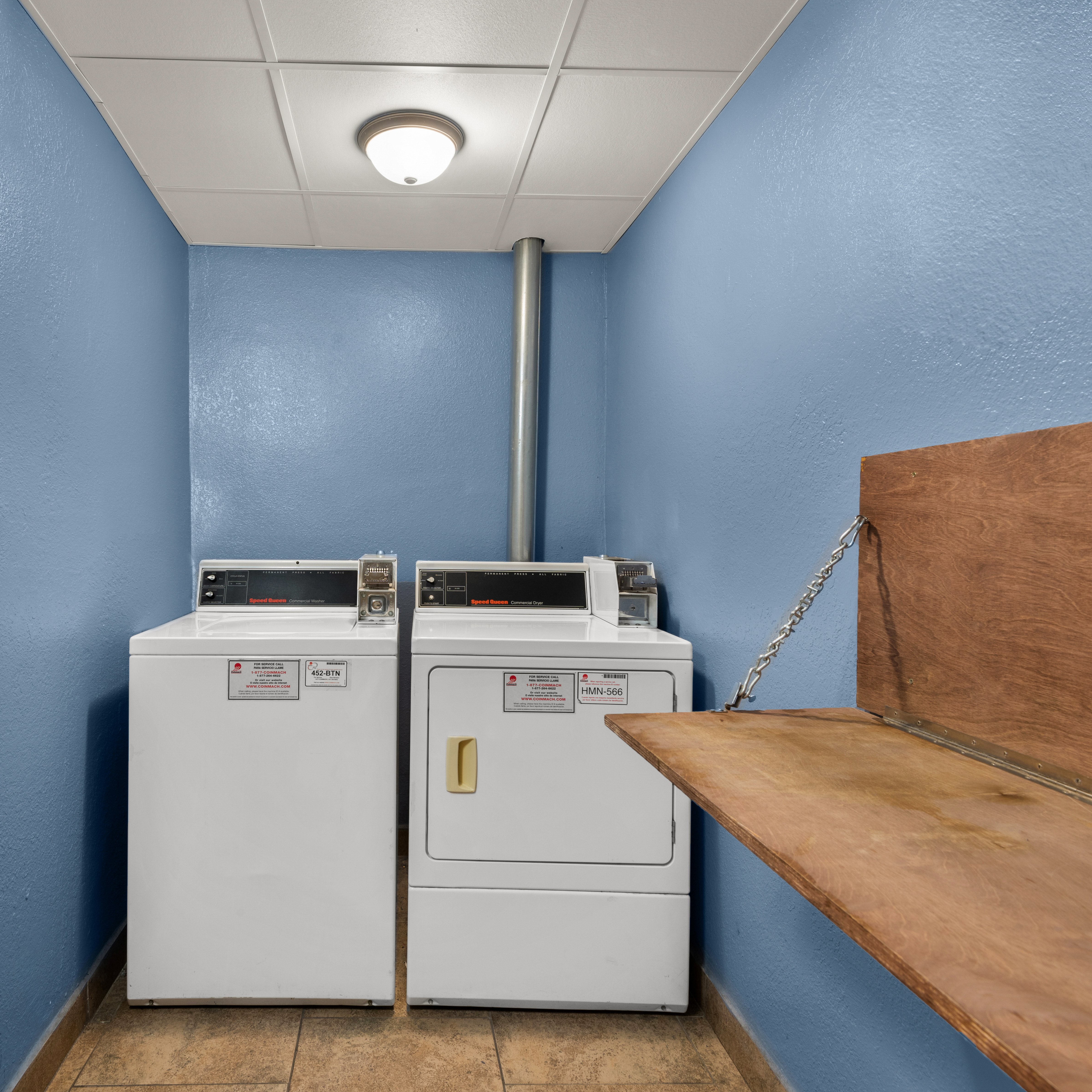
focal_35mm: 21
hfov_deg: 71.0
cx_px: 409
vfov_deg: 72.1
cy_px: 541
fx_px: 749
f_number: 9
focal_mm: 16
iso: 200
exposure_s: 1/6
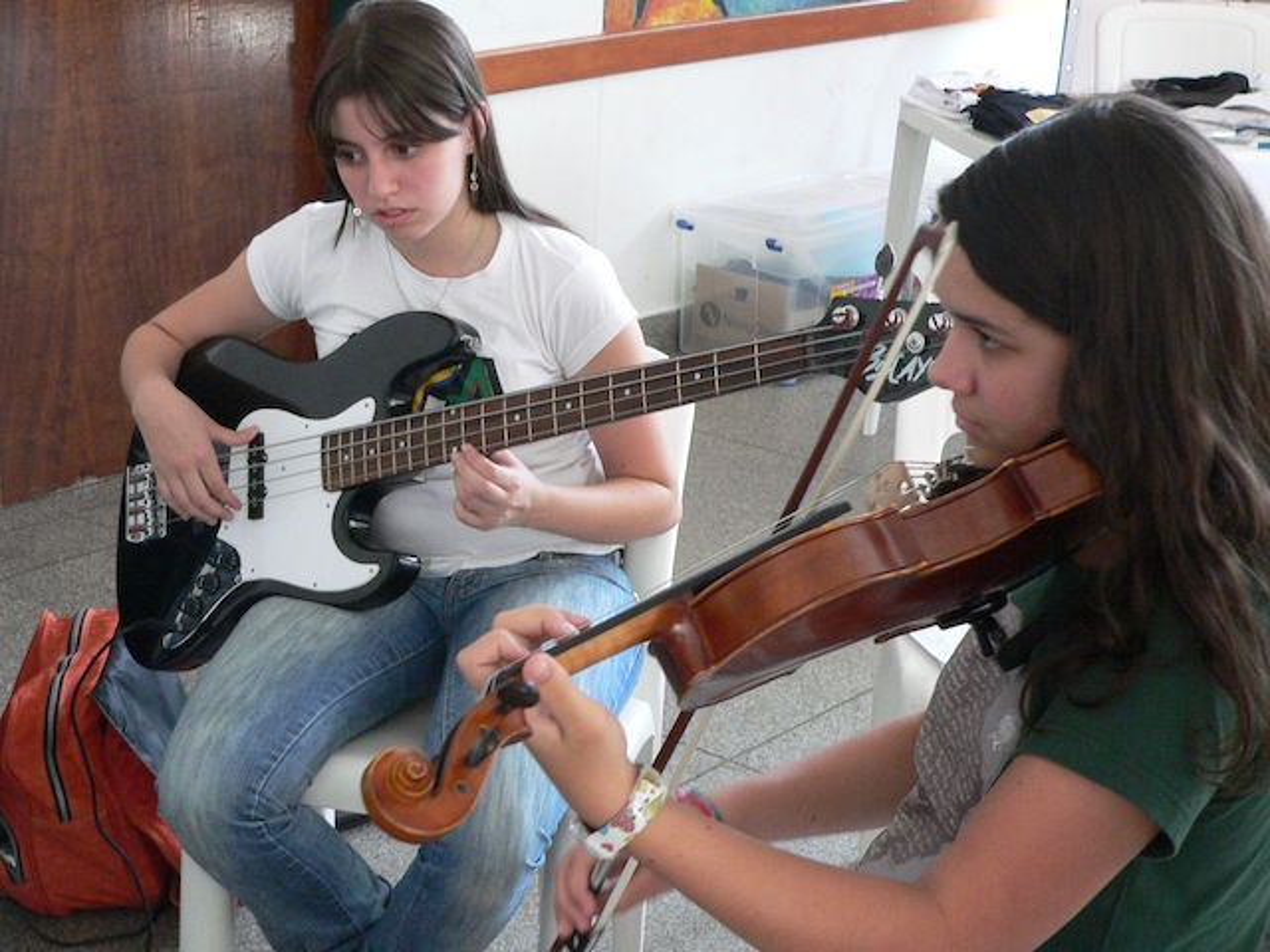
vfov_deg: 22.6
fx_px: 2385
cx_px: 635
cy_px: 476
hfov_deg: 29.8
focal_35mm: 65
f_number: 2.8
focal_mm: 10.8
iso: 400
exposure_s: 1/30
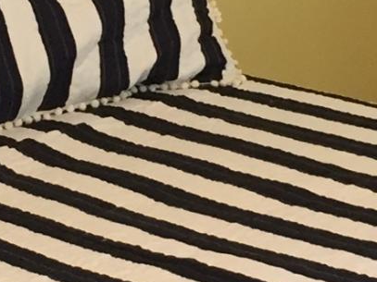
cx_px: 136
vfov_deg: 6.9
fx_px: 2330
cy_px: 86
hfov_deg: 9.2
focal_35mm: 214
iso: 80
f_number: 2.2
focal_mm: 4.15
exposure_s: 1/30
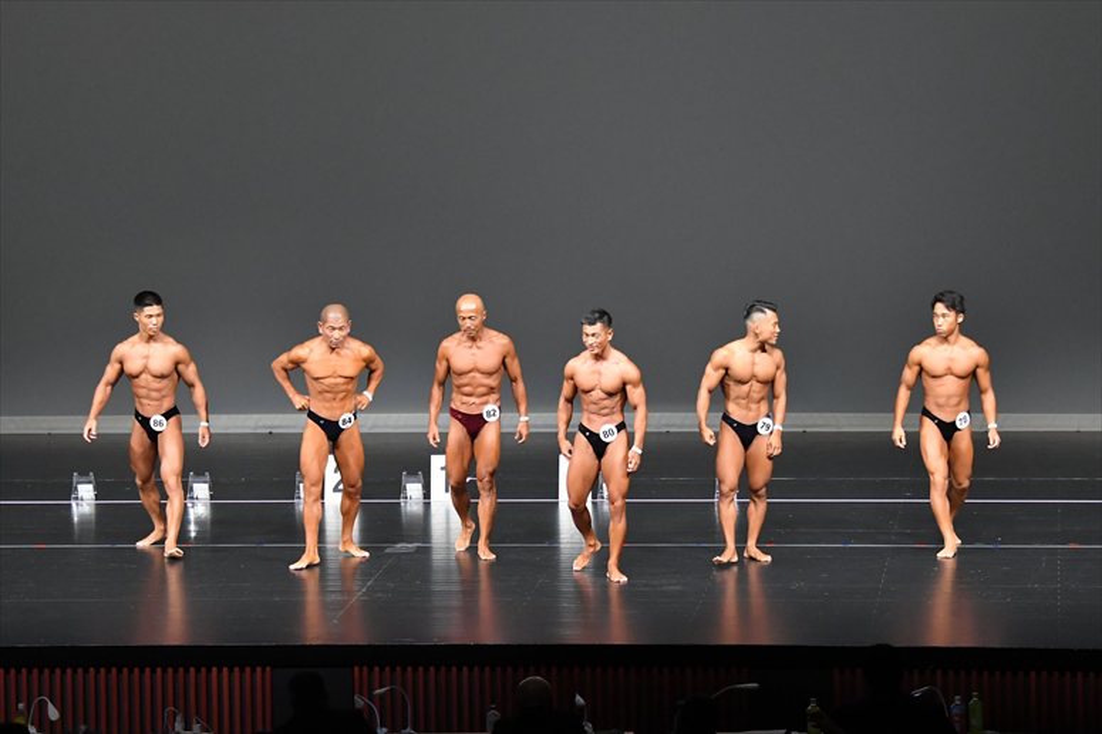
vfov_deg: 9.1
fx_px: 4589
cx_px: 551
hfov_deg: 13.7
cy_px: 367
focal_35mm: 150
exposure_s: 1/400
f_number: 5.6
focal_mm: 100
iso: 5000
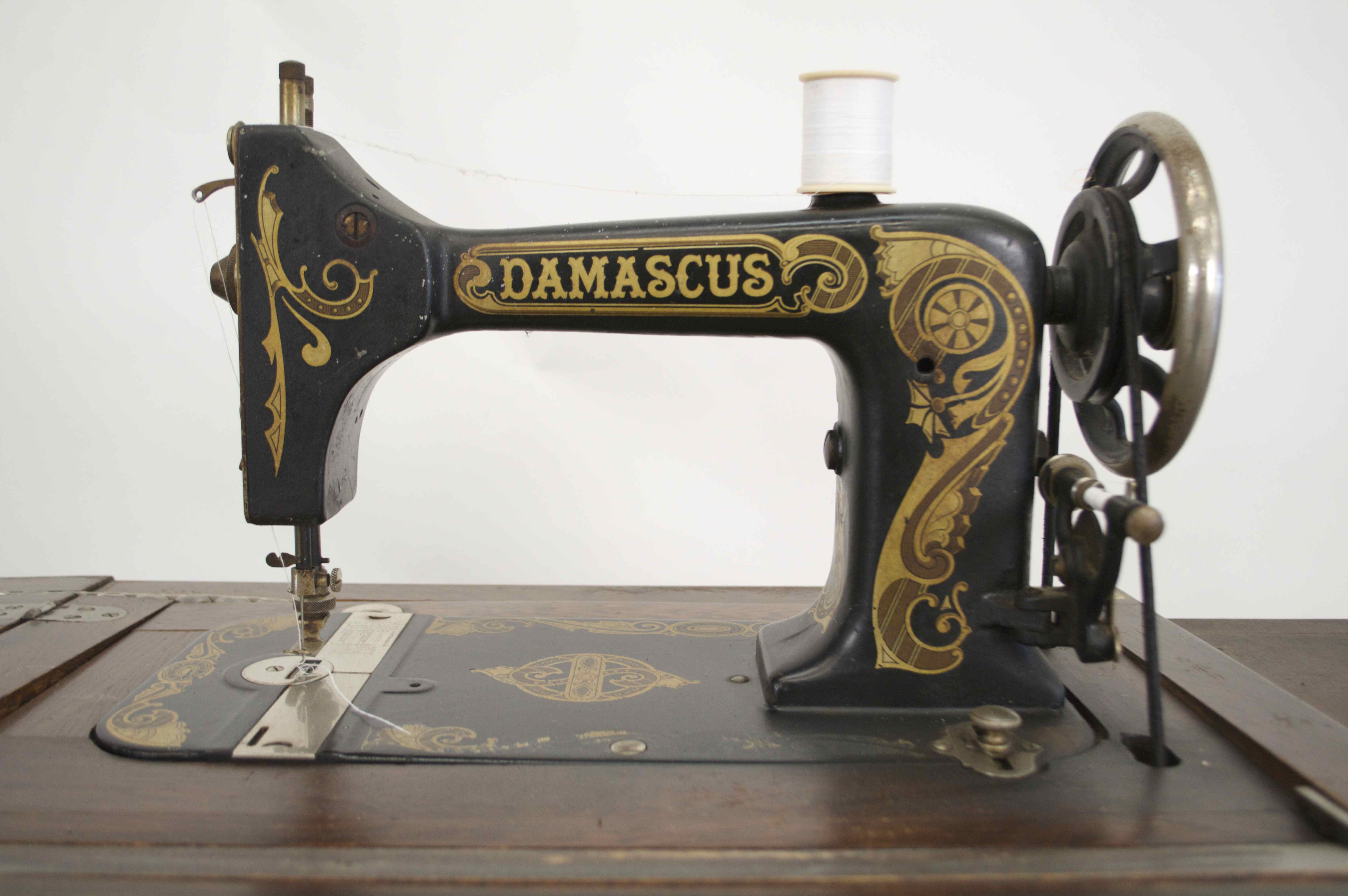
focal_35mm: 33
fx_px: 1235
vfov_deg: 39.9
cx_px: 674
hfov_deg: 57.3
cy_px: 448
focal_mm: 22
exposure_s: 1/50
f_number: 4
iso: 400
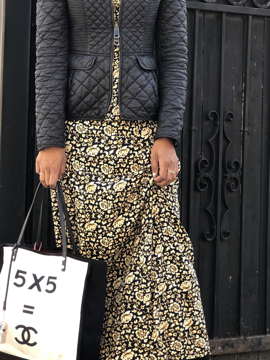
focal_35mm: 97
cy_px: 113
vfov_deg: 20.2
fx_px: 1009
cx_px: 62
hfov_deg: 15.2
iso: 25
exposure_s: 1/30
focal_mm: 6.6
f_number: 2.8
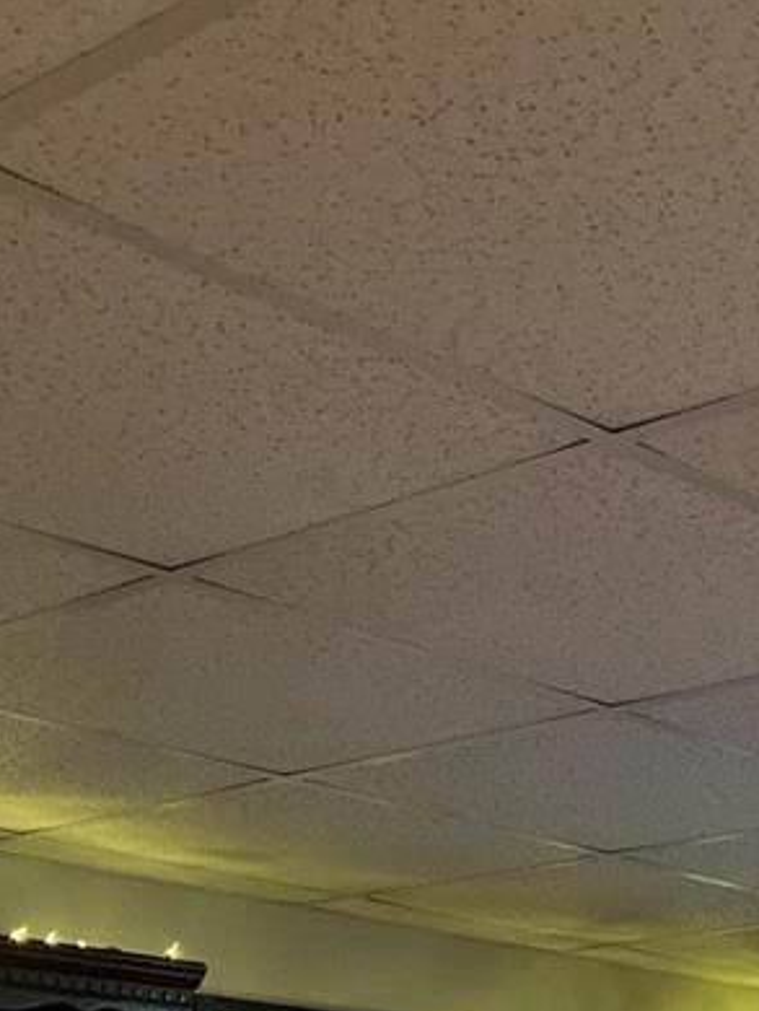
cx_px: 956
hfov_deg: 17.4
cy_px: 1094
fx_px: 2336
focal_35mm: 80
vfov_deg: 23.0
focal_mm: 4.25
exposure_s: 1/30
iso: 1000
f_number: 1.8
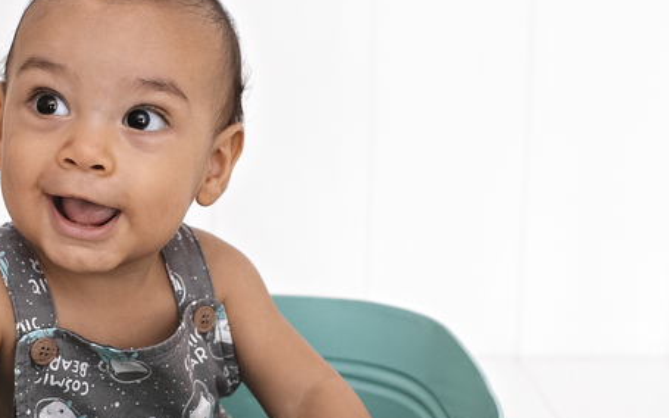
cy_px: 286
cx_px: 201
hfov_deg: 22.0
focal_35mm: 94
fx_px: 1713
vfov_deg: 13.9
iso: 640
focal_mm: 35
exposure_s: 1/200
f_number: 4
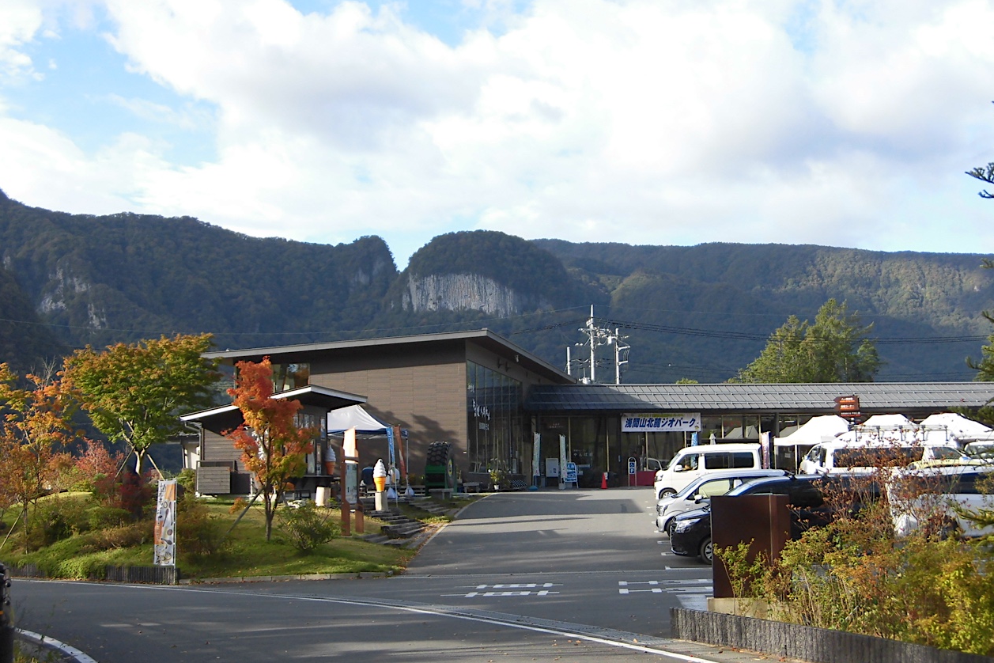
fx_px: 1491
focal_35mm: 54
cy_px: 353
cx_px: 505
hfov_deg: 36.9
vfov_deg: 25.1
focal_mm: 9.16
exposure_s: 1/250
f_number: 4
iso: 100
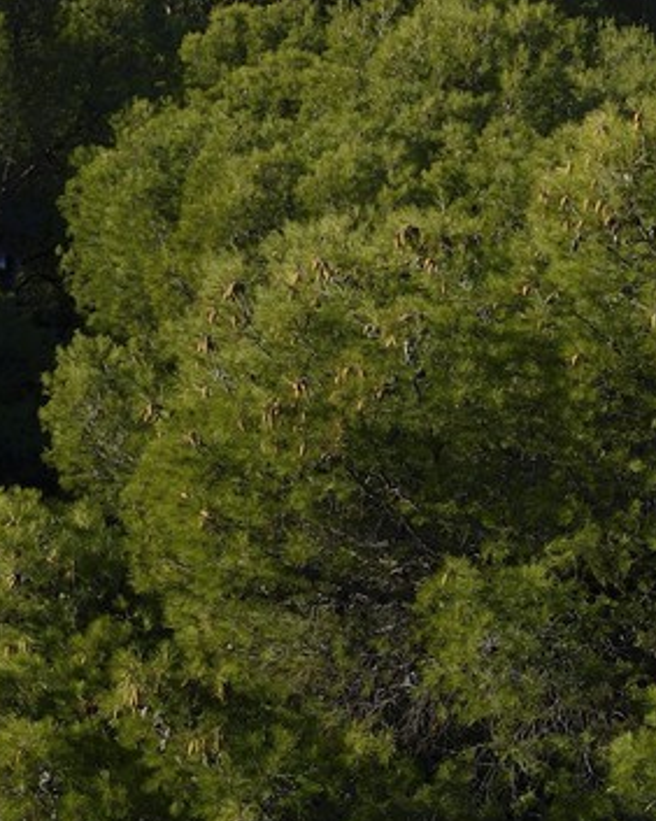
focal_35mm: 298
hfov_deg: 5.2
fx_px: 7238
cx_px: 255
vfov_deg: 6.3
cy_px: -895
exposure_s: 1/250
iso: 200
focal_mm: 70
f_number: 13
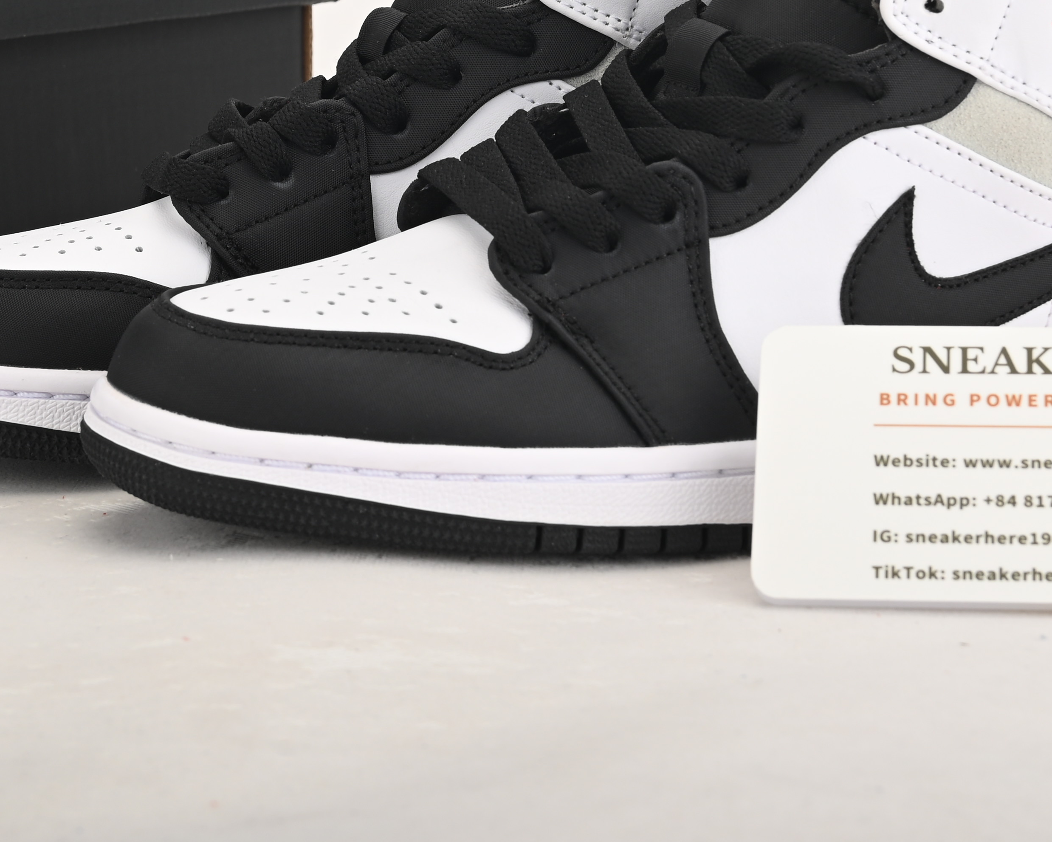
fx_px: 3550
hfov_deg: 16.8
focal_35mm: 114
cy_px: 3
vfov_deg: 13.3
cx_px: 448
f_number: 11
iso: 100
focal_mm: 50
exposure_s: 1/200
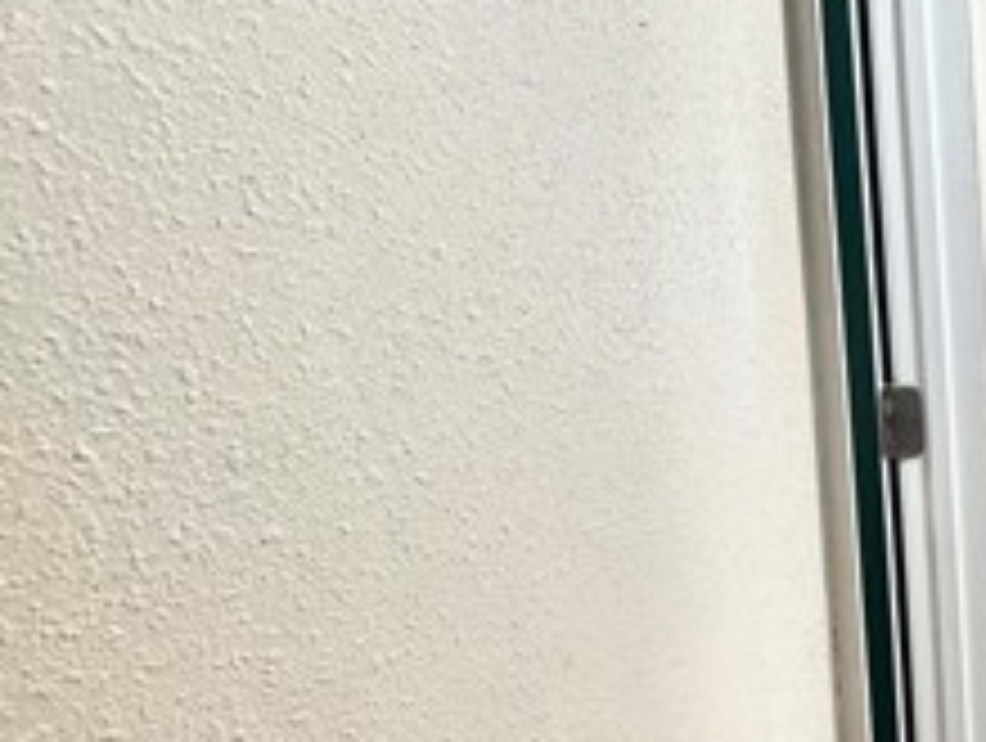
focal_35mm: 70
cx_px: 1229
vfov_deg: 20.5
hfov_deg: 24.7
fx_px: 1997
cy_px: 724
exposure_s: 1/60
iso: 160
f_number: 1.78
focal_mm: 6.76
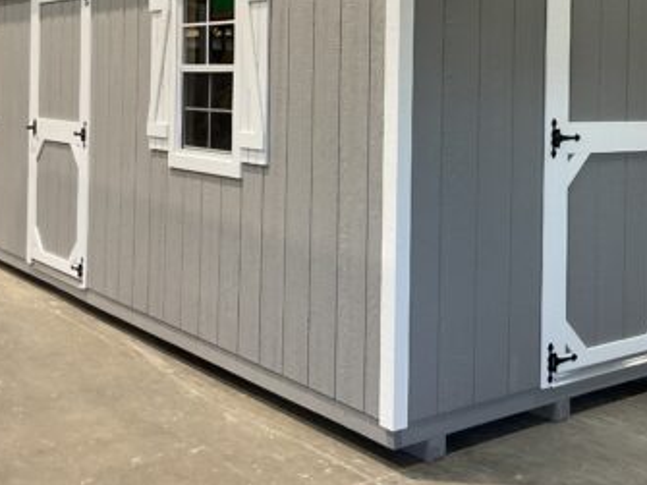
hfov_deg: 36.7
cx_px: 398
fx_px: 972
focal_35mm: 52
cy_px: 87
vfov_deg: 27.4
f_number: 1.8
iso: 80
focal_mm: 3
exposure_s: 1/60
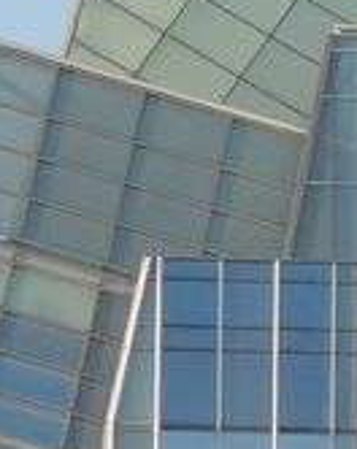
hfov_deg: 0.8
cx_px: 947
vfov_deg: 1.0
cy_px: 349
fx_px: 25001
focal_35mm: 1886
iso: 100
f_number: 4.7
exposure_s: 1/250
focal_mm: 44.5
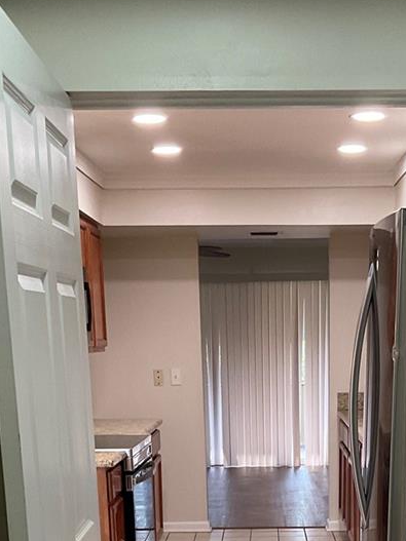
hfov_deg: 22.1
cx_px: 280
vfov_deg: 26.9
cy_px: 601
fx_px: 1033
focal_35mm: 66
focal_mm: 3
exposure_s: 1/60
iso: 80
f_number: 1.8
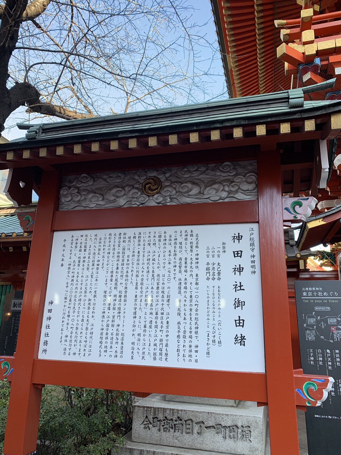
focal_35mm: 26
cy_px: 228
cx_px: 170
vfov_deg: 67.3
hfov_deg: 53.1
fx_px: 341
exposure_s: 1/123
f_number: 1.8
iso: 25
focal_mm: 4.25
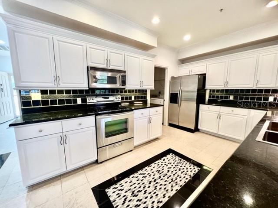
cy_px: 104
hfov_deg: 106.2
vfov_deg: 89.9
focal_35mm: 13
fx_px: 104
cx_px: 139
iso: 200
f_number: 1.8
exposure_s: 1/60
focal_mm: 1.57
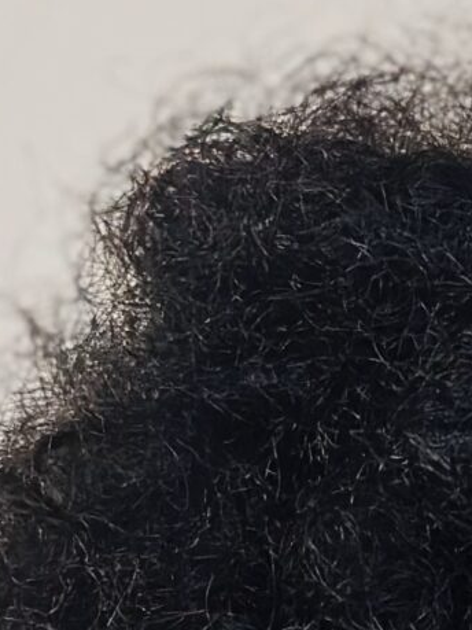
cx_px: 1046
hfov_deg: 5.4
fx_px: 4875
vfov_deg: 7.2
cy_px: 1025
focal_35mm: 268
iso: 80
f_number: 1.78
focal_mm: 6.86
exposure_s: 1/431
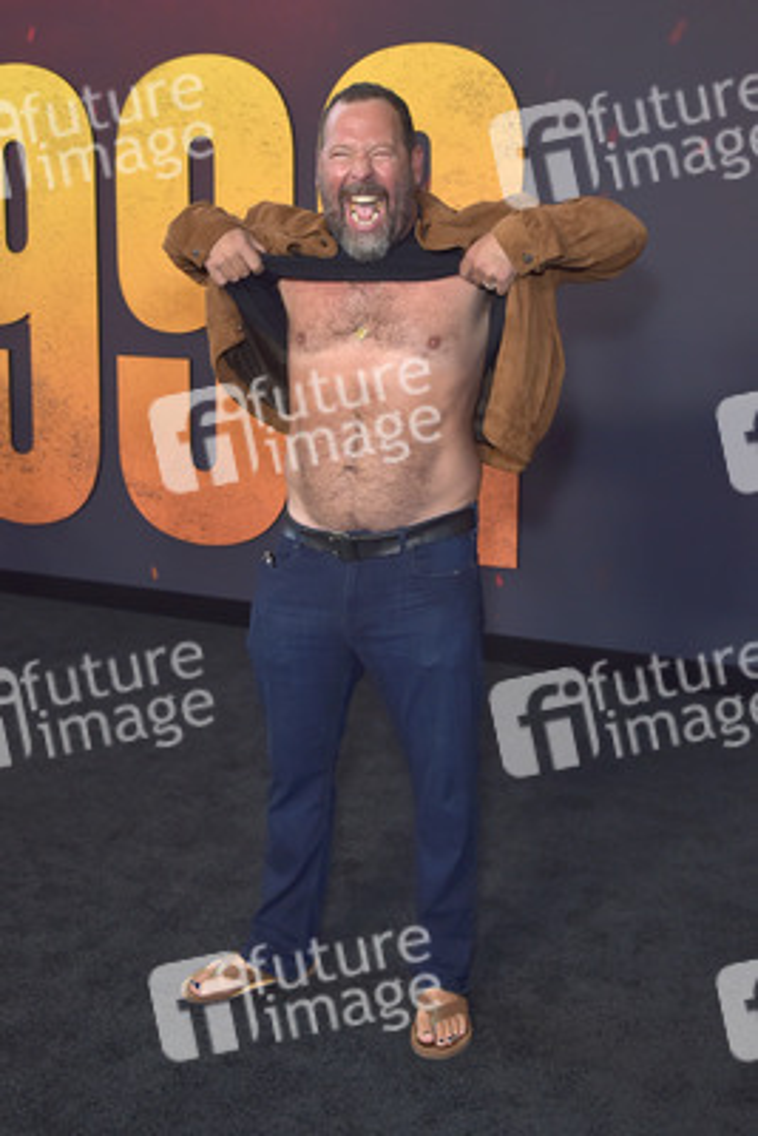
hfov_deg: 38.9
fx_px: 1073
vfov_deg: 55.8
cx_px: 379
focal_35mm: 34
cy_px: 568
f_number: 6.3
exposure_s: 1/250
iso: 800
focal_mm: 34
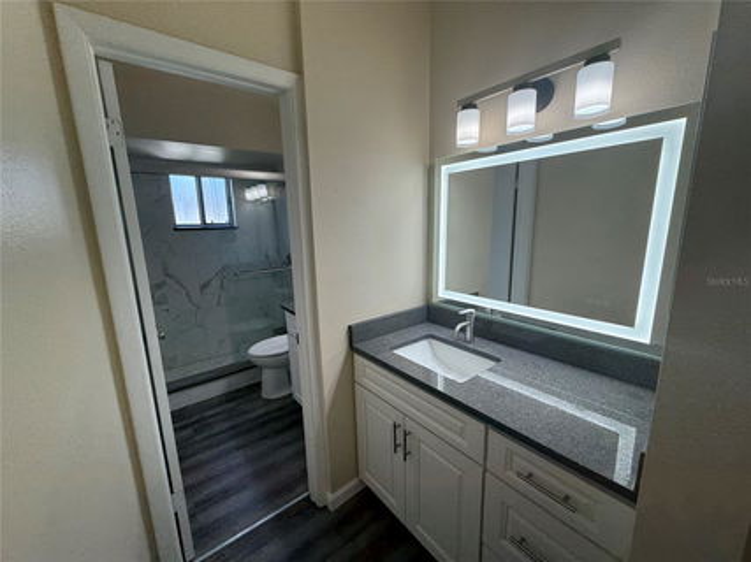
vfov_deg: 85.6
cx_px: 376
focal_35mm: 14
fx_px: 304
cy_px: 281
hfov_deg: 102.1
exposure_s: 1/201
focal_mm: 2.22
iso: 64
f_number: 2.2
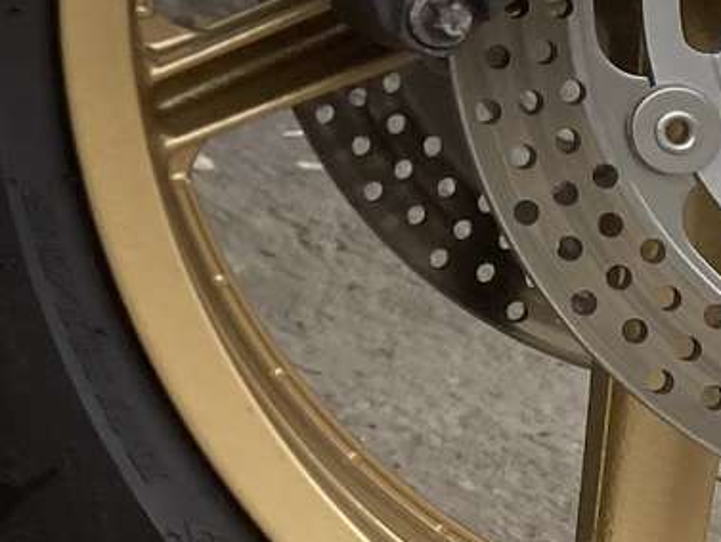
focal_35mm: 138
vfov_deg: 9.9
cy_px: -559
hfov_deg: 11.6
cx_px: -1040
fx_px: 2875
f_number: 1.8
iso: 32
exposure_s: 1/690
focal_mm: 4.25
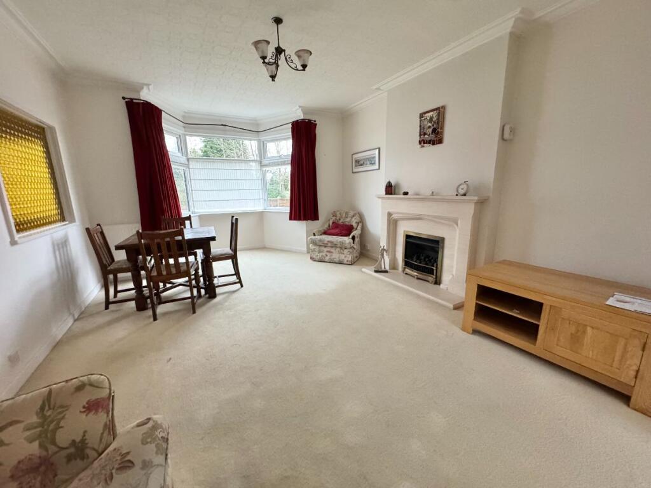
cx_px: 326
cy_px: 244
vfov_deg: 85.7
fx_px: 263
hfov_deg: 102.1
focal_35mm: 14
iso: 1000
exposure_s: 1/60
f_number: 2.2
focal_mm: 2.22
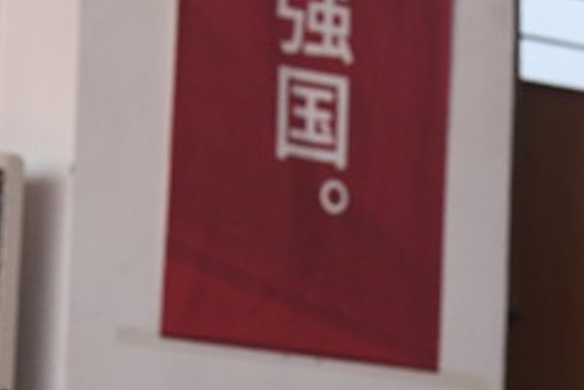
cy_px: 465
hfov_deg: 7.5
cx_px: 414
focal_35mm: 275
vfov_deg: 5.0
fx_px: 4461
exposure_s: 1/250
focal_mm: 92
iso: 3200
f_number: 3.5
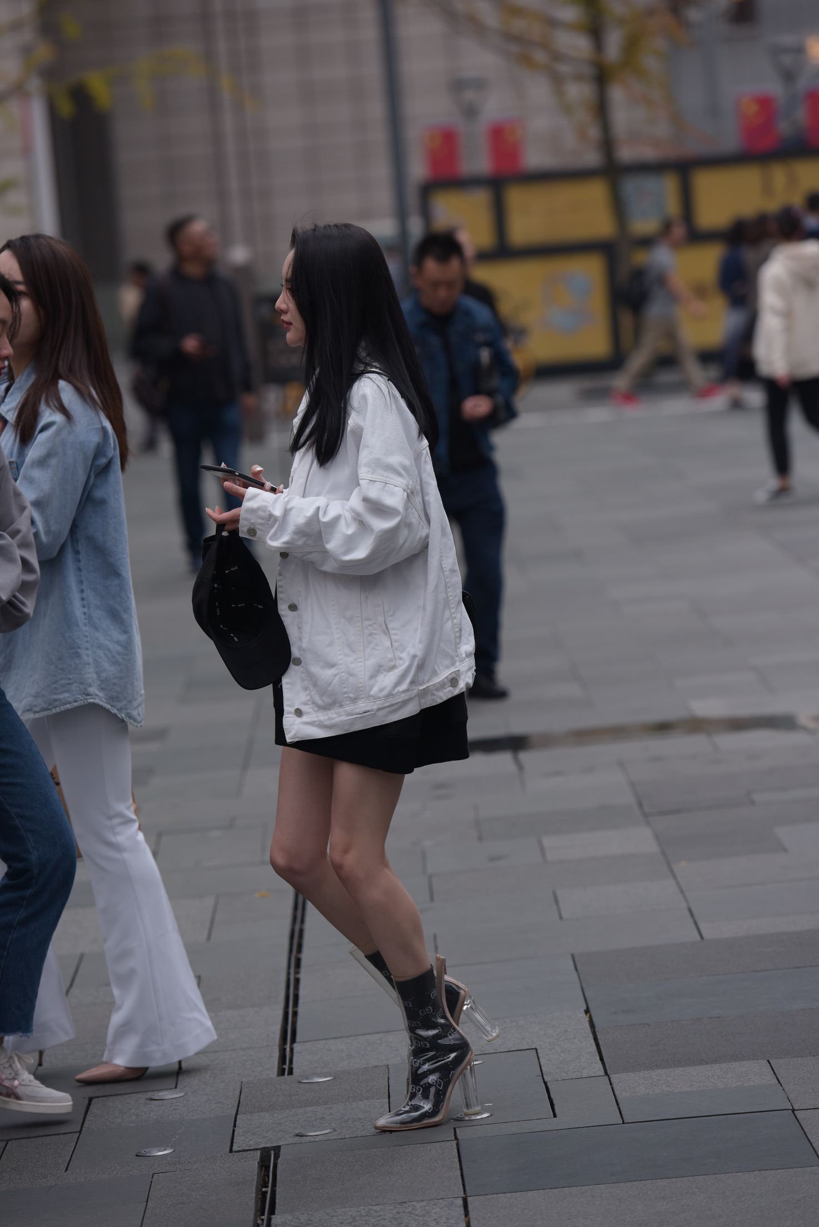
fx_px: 5628
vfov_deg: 12.5
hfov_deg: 8.3
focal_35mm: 165
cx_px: 410
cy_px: 614
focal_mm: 165
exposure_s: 1/800
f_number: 4
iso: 400
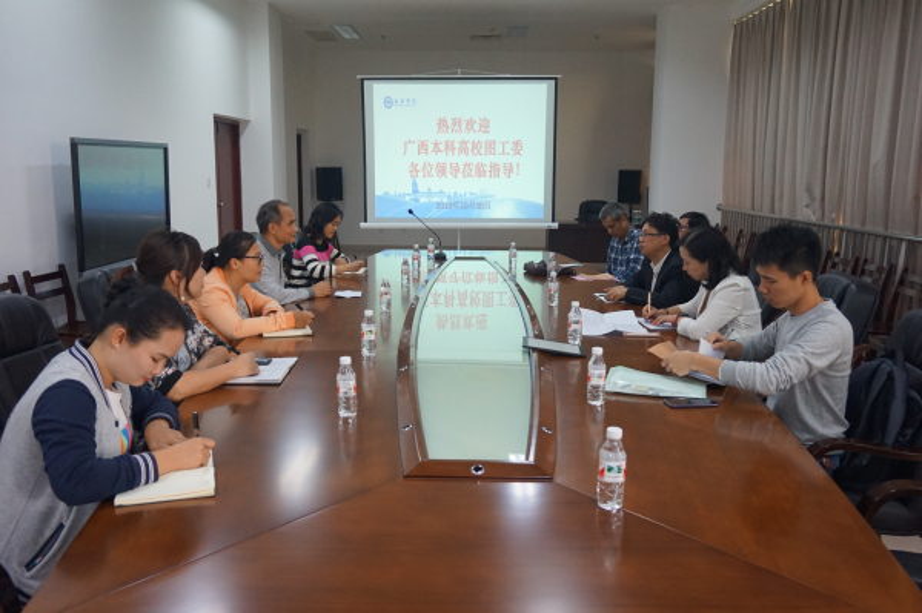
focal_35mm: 30
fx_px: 768
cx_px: 461
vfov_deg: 43.5
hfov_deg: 62.0
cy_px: 306
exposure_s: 1/160
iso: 1250
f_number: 4
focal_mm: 20
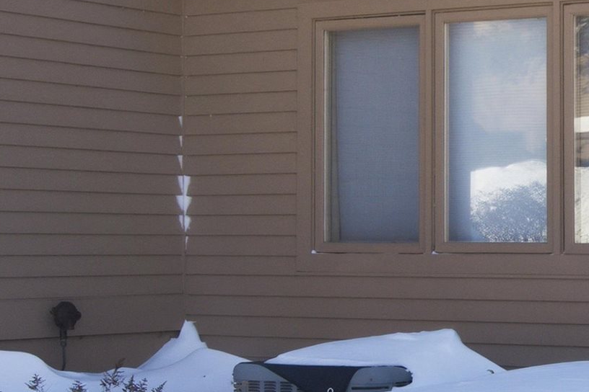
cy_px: 254
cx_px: 832
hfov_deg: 16.7
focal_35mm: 113
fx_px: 1849
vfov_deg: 12.1
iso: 500
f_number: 8
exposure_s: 1/1250
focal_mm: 30
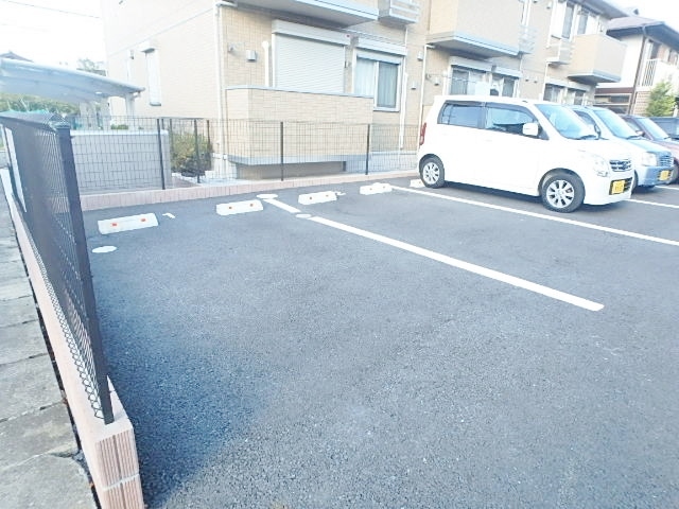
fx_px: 412
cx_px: 340
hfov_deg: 79.0
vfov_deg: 63.4
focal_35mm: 21
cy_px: 254
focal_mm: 3.7
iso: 320
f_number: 3.5
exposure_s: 1/250
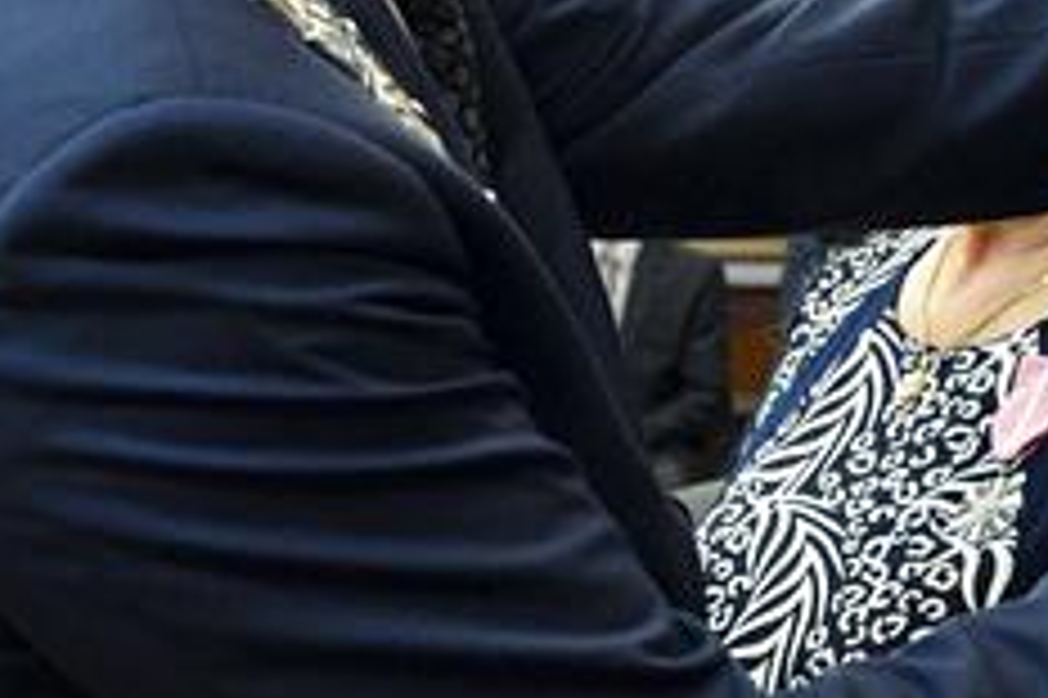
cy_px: 187
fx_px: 5091
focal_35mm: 175
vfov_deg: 7.8
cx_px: 1008
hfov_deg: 11.7
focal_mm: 32
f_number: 5.6
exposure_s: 1/80
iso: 2500
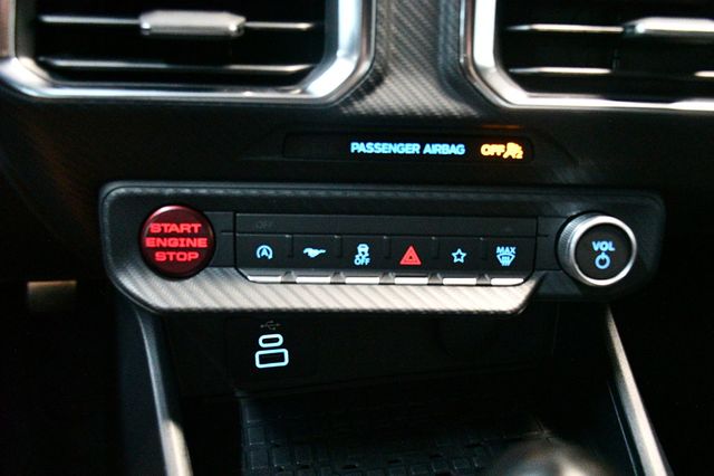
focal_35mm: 36
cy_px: 238
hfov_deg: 53.2
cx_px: 357
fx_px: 714
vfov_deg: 36.8
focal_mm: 24
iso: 12800
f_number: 3.8
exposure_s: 1/60
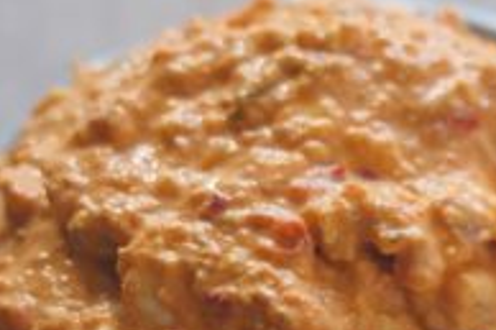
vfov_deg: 6.4
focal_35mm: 210
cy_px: 570
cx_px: 816
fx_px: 2891
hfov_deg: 9.4
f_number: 2.8
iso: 200
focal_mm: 35
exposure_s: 1/220
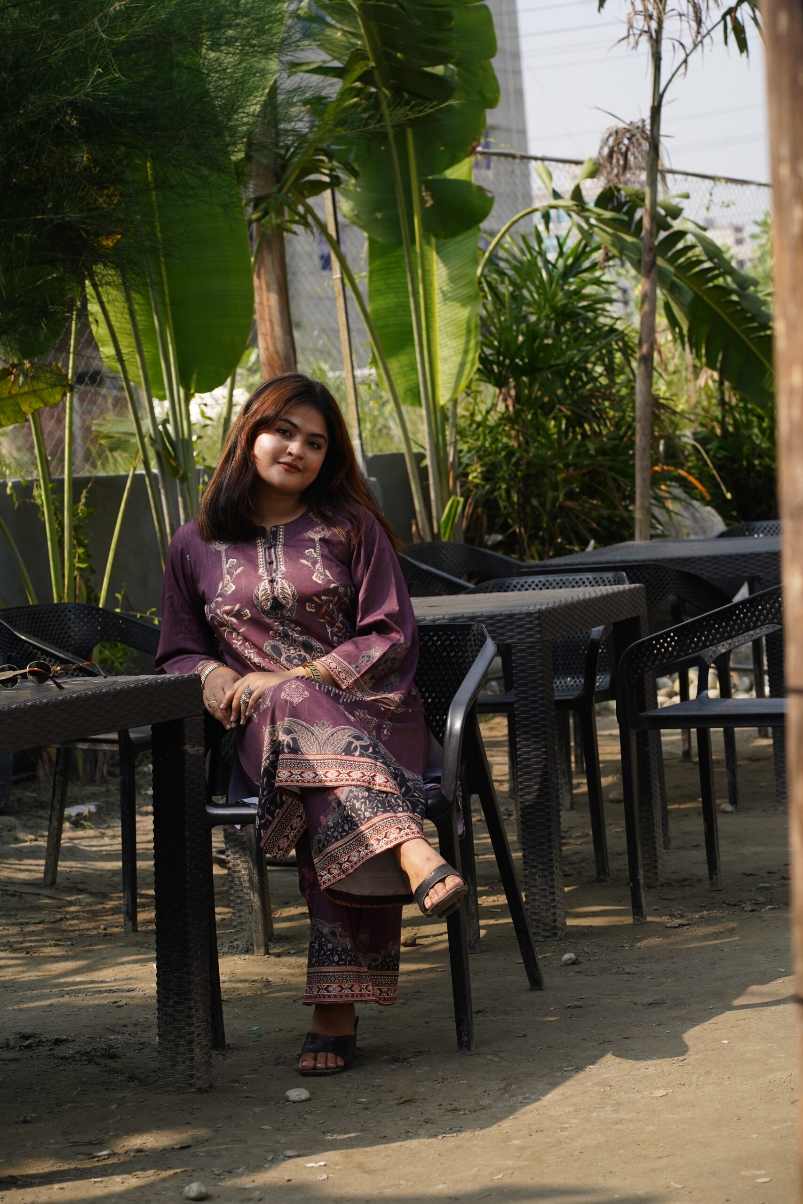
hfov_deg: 16.1
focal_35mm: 85
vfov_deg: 23.9
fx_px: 2843
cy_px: 602
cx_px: 402
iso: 320
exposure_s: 1/640
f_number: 7.1
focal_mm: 85
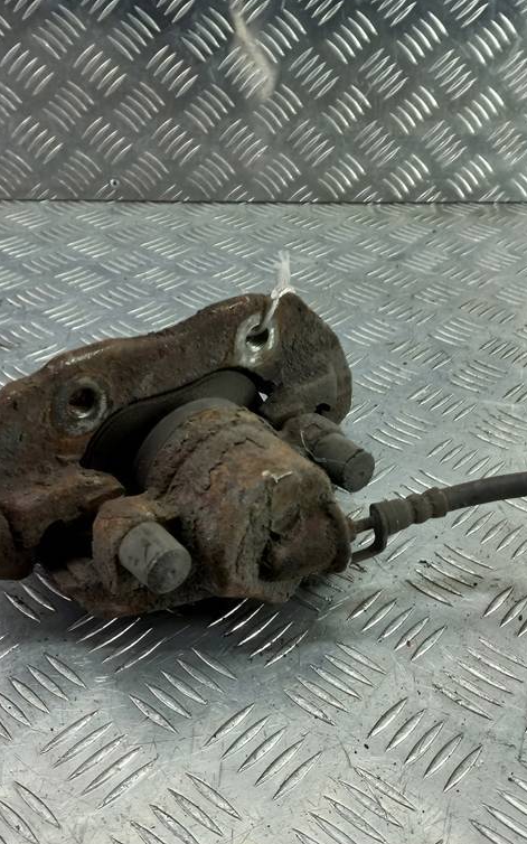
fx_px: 828
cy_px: 422
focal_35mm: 36
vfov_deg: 54.0
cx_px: 282
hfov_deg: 35.3
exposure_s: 1/50
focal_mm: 4.6
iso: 64
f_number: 1.8
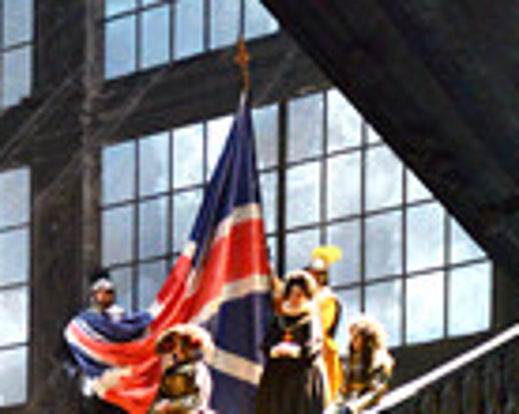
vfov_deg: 6.1
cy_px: 440
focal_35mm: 253
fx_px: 3881
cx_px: -11
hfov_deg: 7.6
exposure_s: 1/320
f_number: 2.8
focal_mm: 62
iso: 4000
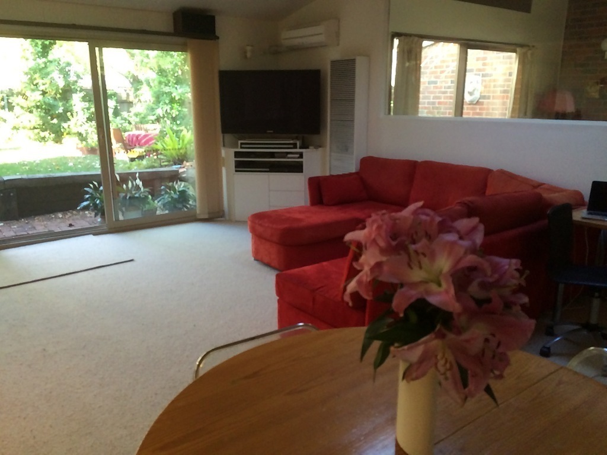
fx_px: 509
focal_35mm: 29
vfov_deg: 48.2
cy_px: 228
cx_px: 304
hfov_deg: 61.7
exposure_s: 1/100
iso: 250
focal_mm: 4.15
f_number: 2.2
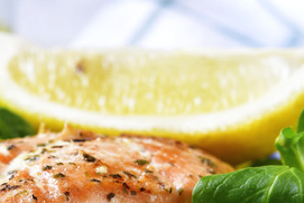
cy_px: 213
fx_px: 1462
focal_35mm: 173
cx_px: -13
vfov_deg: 7.9
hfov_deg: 11.7
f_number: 8
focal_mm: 60
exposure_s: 1/4
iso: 250
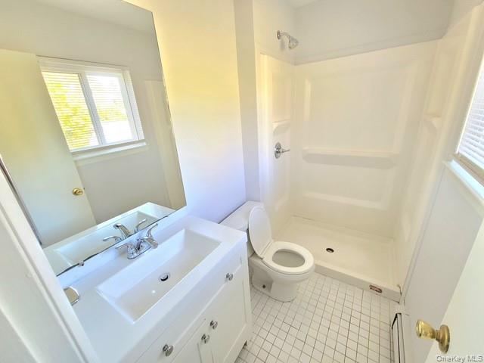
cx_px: 242
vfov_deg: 89.9
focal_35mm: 13
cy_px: 182
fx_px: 182
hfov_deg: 106.2
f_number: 2.2
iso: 400
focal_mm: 2.2
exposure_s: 1/33
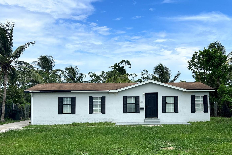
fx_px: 258
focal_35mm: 40
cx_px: 130
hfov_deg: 48.4
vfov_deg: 33.3
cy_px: 96
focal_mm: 5.7
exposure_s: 1/4274
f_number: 1.5
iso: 50
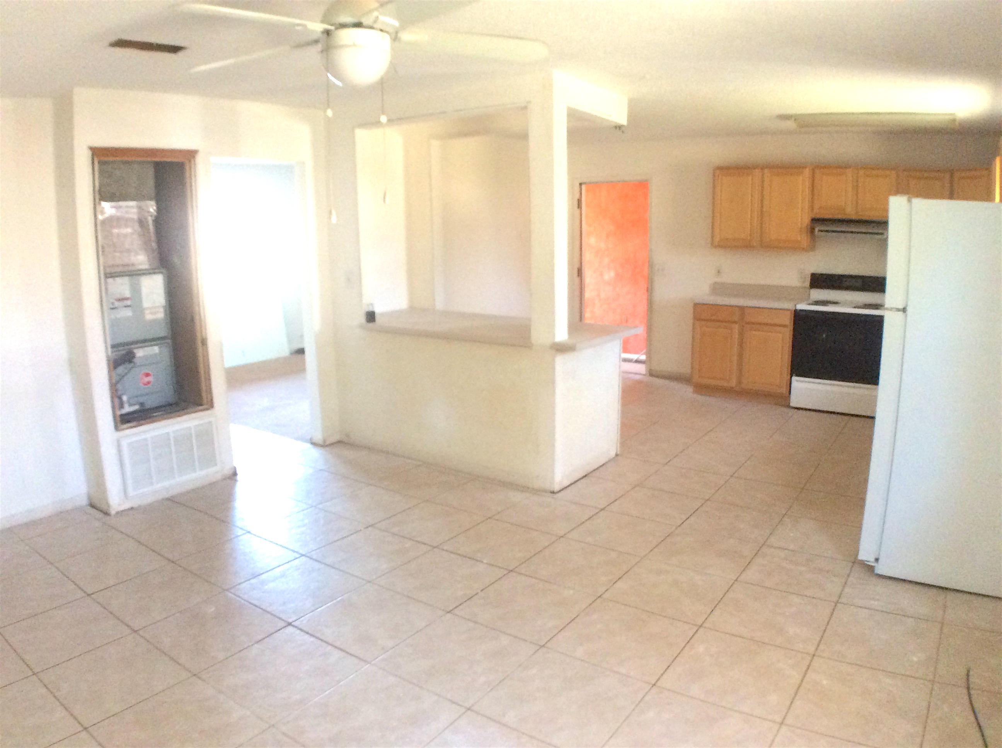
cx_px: 501
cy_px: 374
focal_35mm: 32
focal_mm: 3.3
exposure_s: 1/20
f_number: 2.4
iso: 250
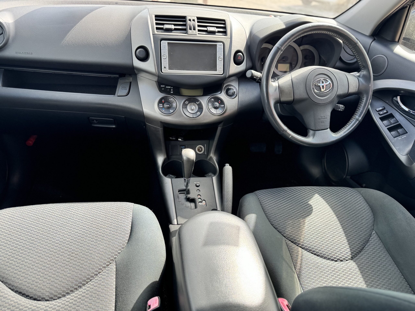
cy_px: 156
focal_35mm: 24
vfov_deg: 56.8
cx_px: 208
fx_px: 288
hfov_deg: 71.6
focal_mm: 6.86
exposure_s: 1/186
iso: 64
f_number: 1.78
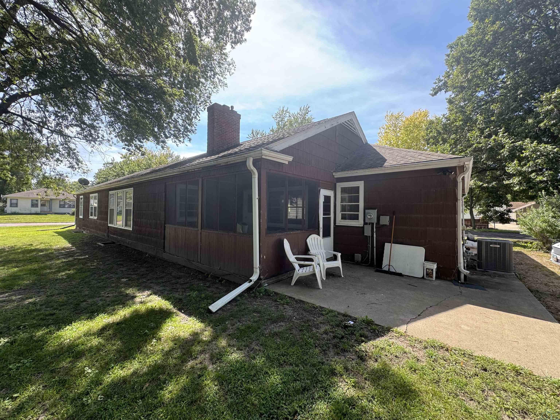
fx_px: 226
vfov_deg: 85.7
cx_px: 280
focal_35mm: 14
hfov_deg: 102.1
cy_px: 210
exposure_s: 1/182
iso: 40
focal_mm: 2.22
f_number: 2.2
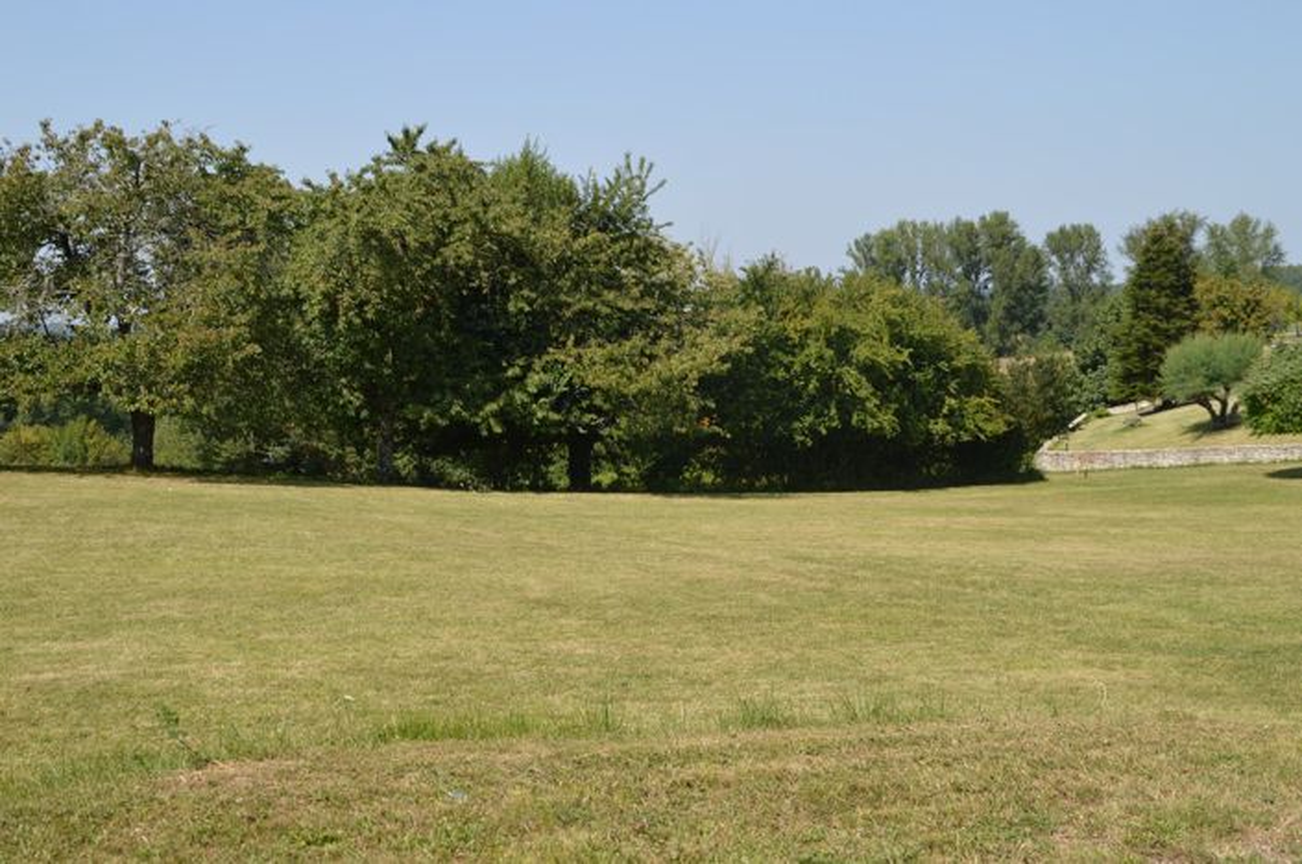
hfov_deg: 42.4
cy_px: 432
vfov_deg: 28.9
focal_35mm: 46
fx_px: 1679
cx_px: 651
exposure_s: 1/250
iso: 100
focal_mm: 31
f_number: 8
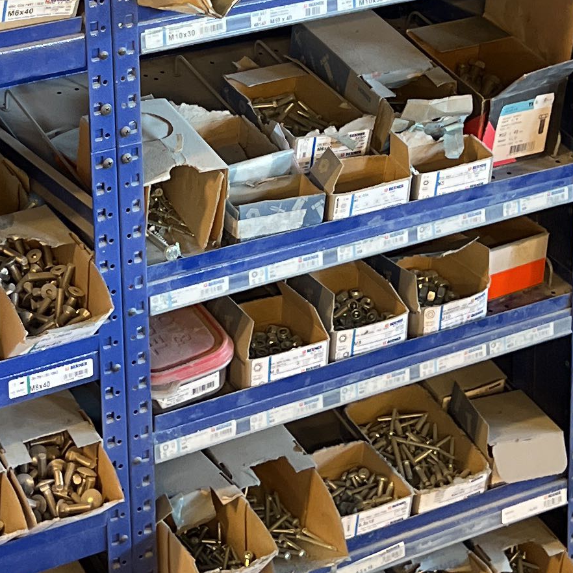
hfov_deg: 16.6
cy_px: -44
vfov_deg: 16.1
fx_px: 1966
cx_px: 210
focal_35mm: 105
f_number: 1.5
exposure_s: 1/50
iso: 250
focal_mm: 5.7
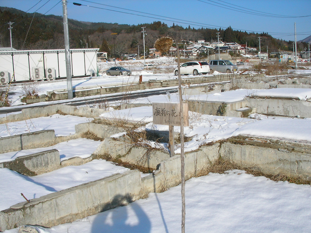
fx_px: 341
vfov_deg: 37.7
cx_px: 156
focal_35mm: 38
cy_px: 116
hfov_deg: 49.0
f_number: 5.6
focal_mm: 6.3
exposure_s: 1/550
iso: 71
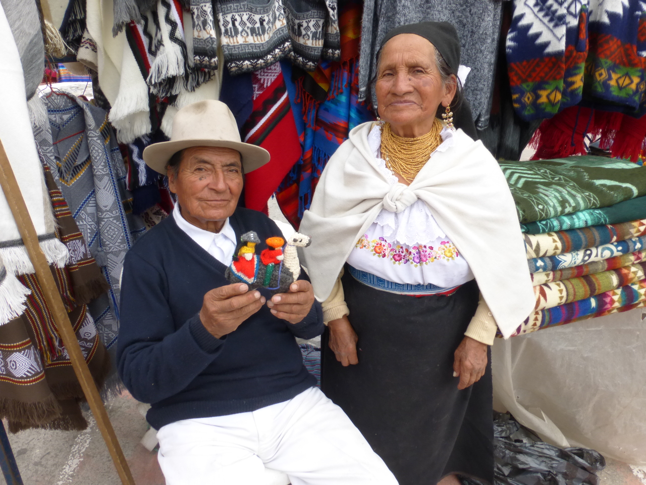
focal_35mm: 25
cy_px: 242
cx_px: 323
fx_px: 467
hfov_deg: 69.4
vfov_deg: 54.9
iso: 100
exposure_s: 1/125
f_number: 4
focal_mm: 4.3
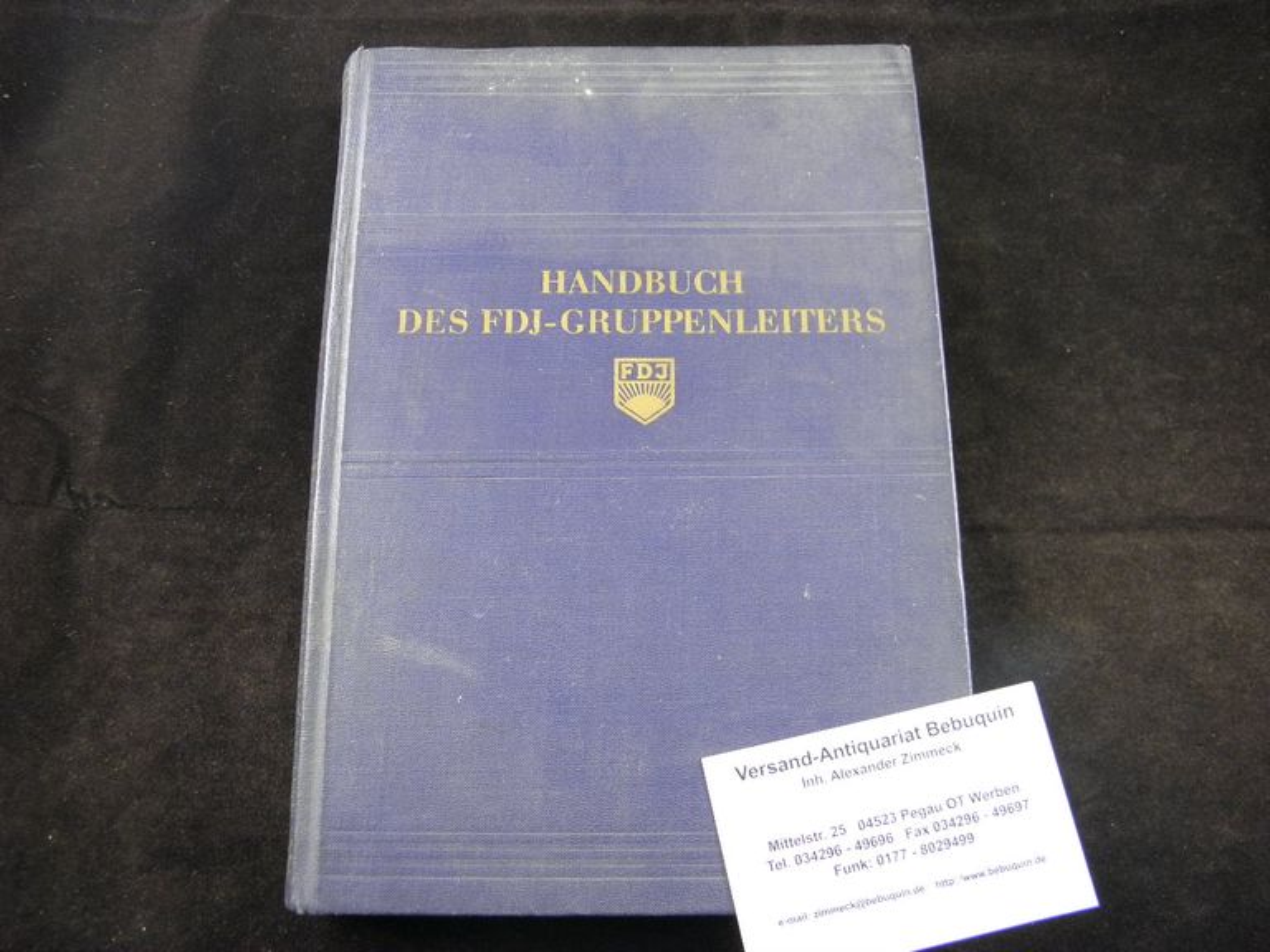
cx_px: 635
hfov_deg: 60.0
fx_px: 1101
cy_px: 476
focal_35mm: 30
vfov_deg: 46.8
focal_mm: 5.5
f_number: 3.6
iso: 200
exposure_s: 1/10
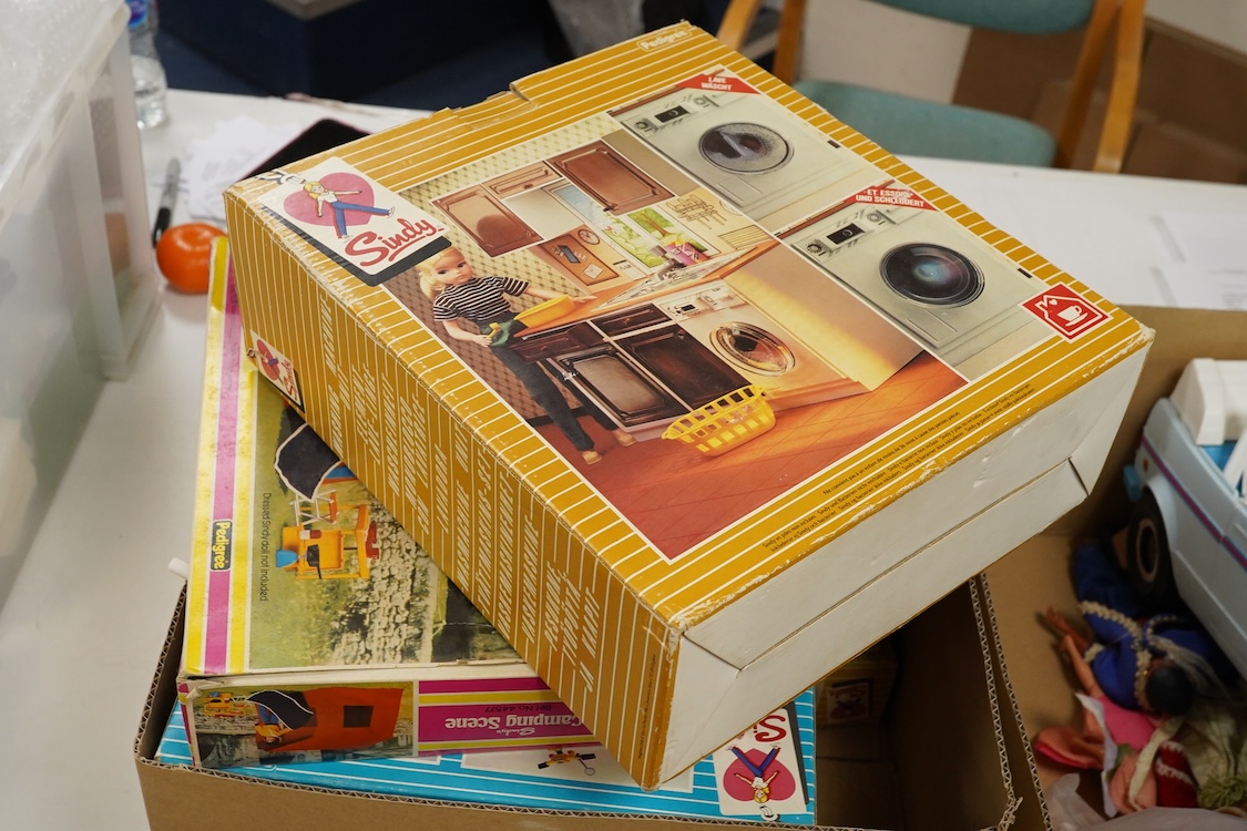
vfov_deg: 29.9
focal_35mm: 45
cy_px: 416
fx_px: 1559
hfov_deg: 43.6
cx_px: 624
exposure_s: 1/100
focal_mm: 30
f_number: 11
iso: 2000
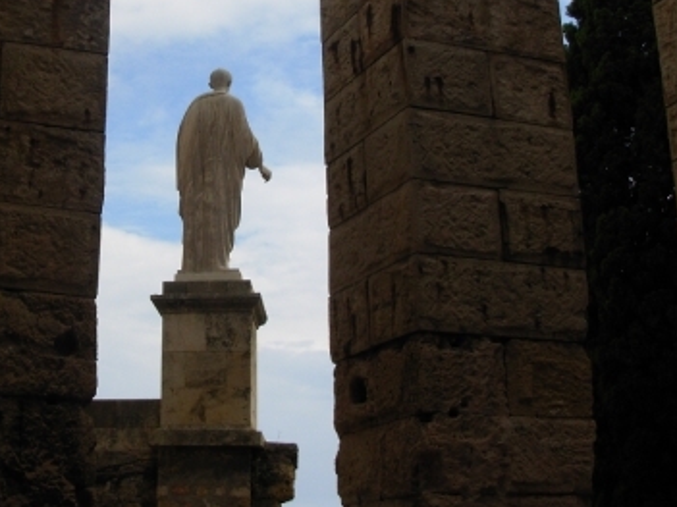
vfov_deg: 22.4
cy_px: 131
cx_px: 208
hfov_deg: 29.6
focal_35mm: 65
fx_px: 1271
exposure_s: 1/995
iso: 50
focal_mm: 6.3
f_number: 2.9
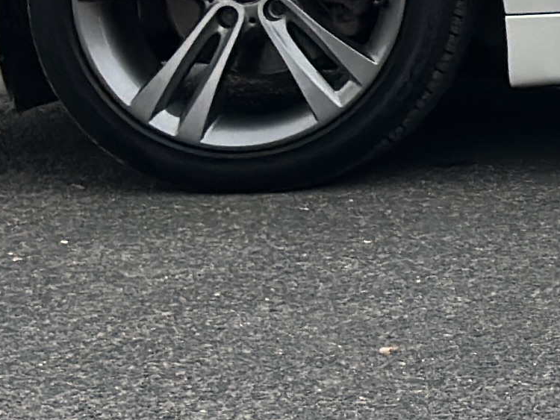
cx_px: 1297
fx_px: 4175
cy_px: -527
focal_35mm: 258
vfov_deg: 5.6
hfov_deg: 7.2
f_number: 1.78
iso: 80
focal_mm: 6.86
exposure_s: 1/1339
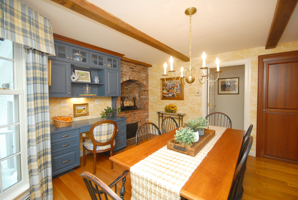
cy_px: 100
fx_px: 137
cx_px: 149
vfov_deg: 72.2
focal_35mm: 16
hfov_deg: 94.9
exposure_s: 1/60
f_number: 5
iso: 500
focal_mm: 11
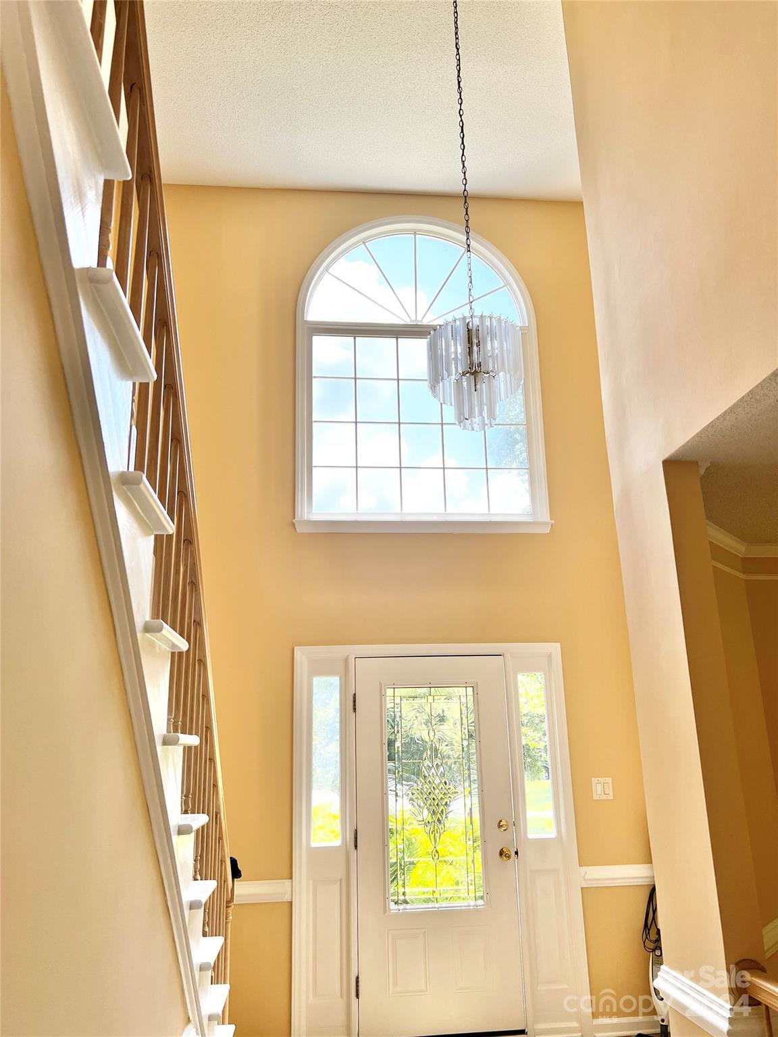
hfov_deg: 53.1
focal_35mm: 26
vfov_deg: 67.3
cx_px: 389
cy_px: 518
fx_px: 779
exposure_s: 1/748
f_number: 1.5
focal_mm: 5.7
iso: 50
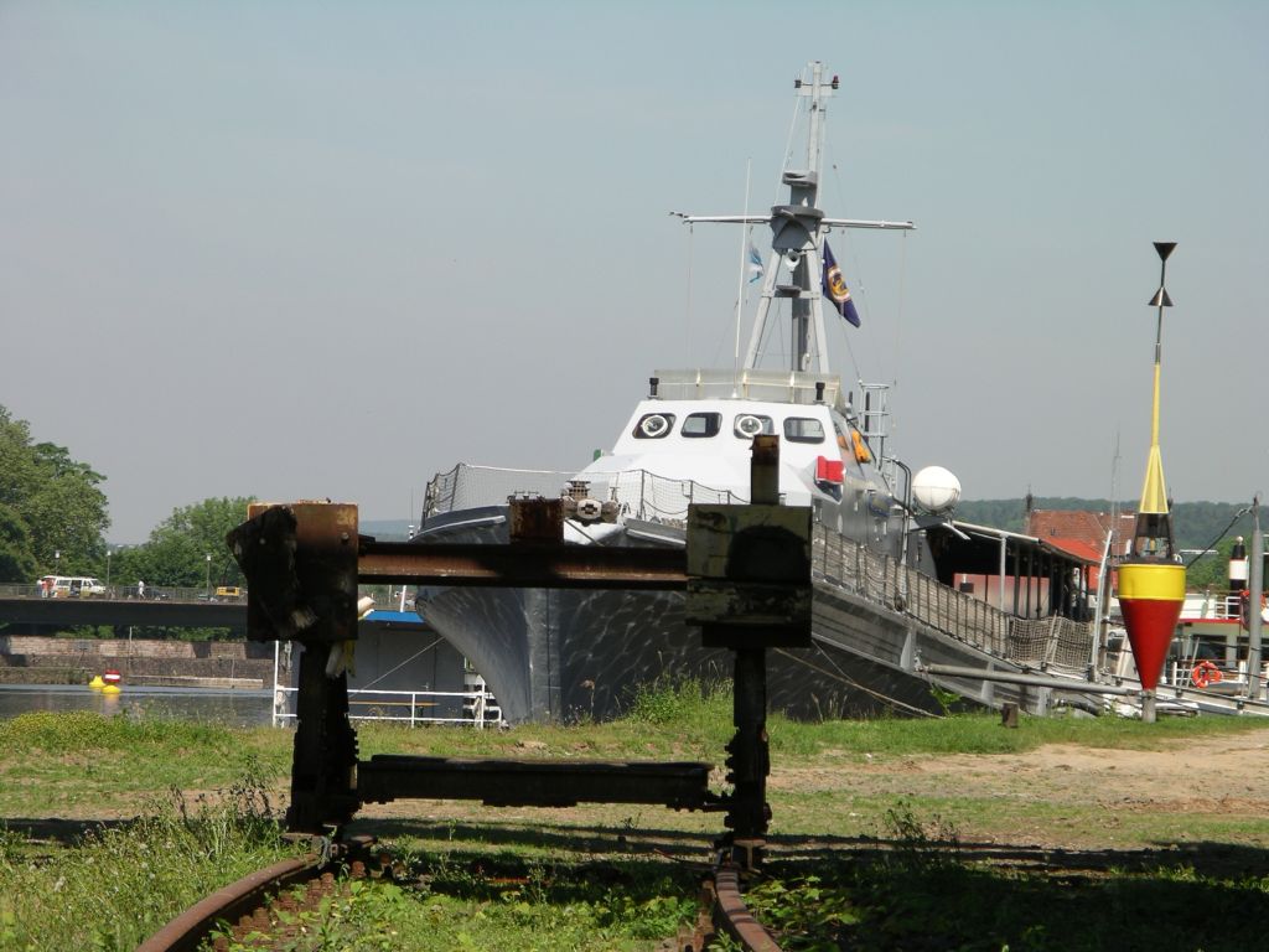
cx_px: 634
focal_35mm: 187
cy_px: 476
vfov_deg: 7.9
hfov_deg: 10.6
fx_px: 6855
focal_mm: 39
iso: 64
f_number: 5.6
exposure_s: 1/500
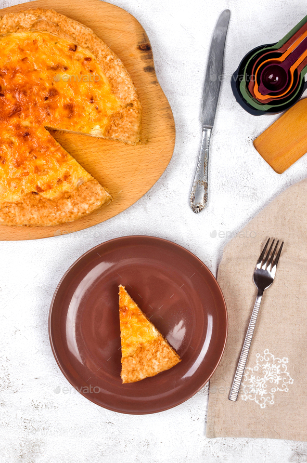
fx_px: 675
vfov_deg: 37.9
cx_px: 154
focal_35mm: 52
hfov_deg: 25.6
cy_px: 232
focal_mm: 35
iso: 100
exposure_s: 1/100
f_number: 6.3
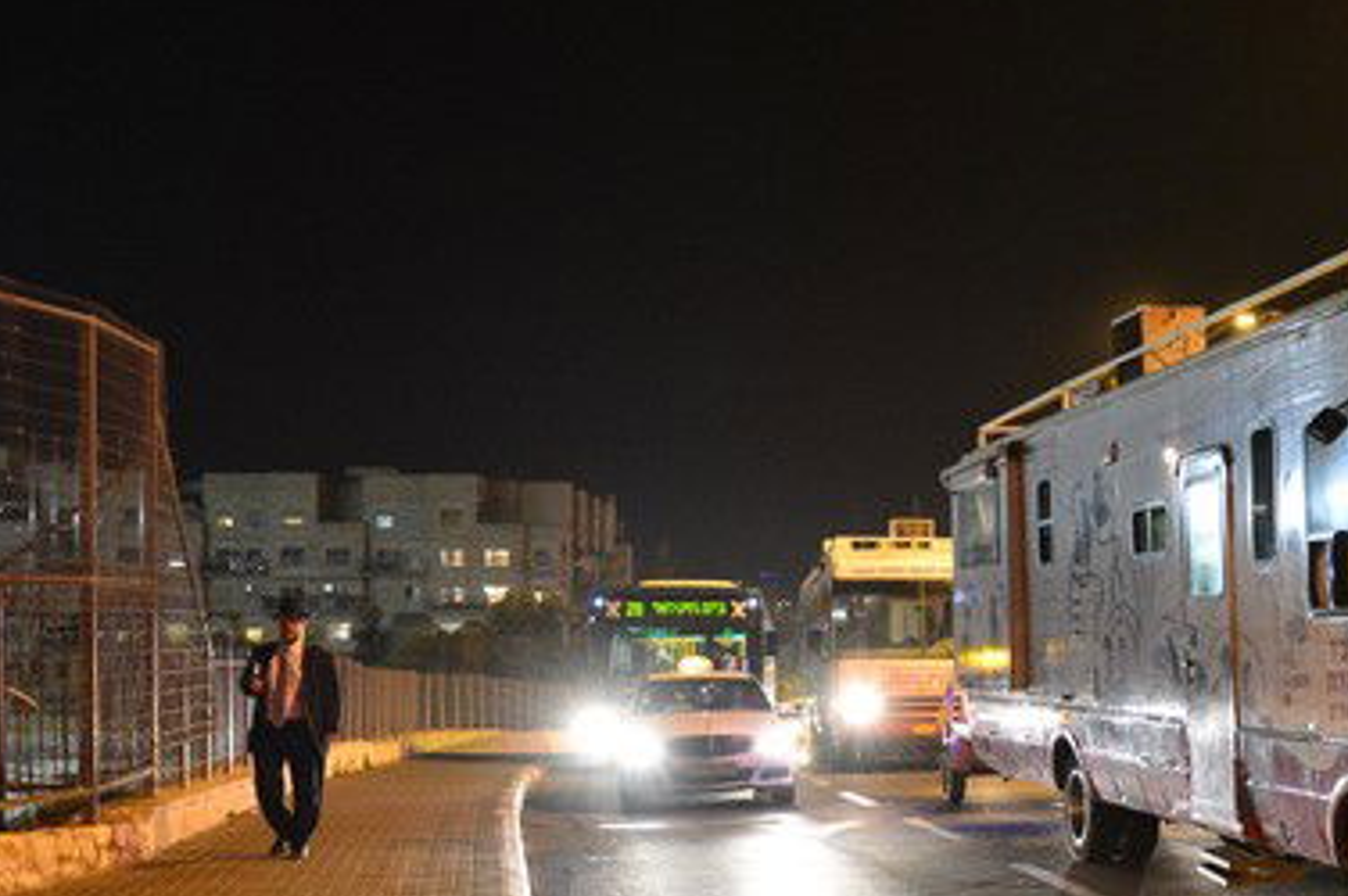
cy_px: 588
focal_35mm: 51
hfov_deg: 37.1
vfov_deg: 26.3
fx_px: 1908
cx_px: 1133
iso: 4000
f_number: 2.8
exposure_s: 1/80
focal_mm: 24
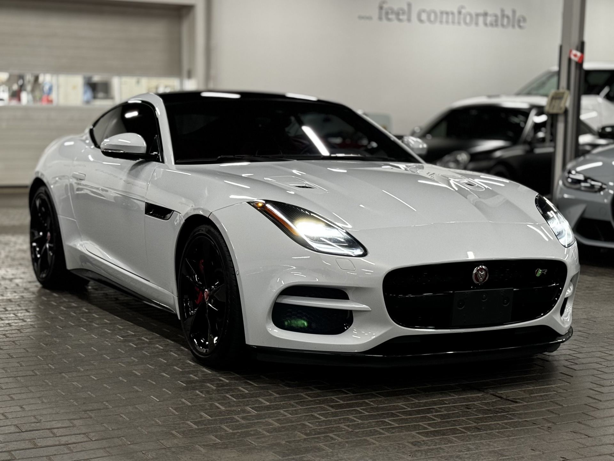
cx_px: 307
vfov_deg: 30.3
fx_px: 851
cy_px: 230
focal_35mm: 48
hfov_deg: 39.7
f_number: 1.78
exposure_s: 1/56
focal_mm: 6.86
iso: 160
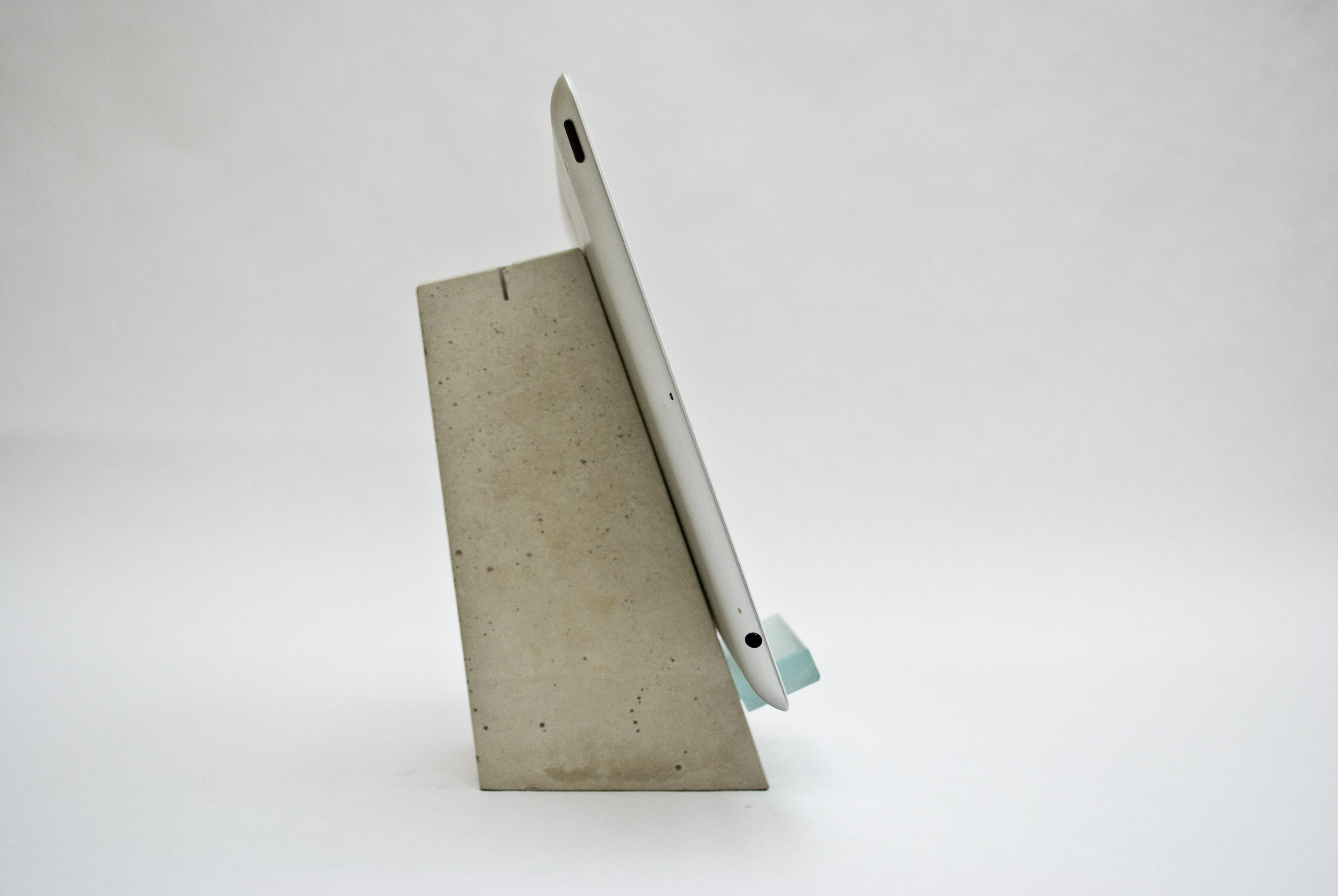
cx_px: 669
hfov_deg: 44.9
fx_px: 1619
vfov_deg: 30.9
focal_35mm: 44
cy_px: 448
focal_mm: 29
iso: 200
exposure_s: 1/15
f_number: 5
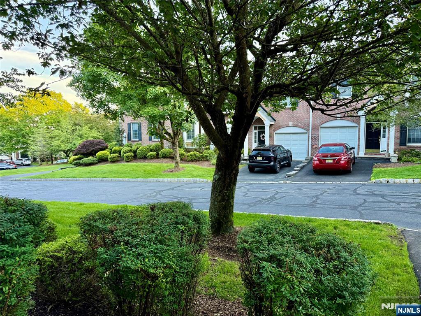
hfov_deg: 71.6
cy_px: 158
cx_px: 210
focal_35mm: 24
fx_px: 292
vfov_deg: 56.8
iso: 200
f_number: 1.78
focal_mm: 6.76
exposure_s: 1/165
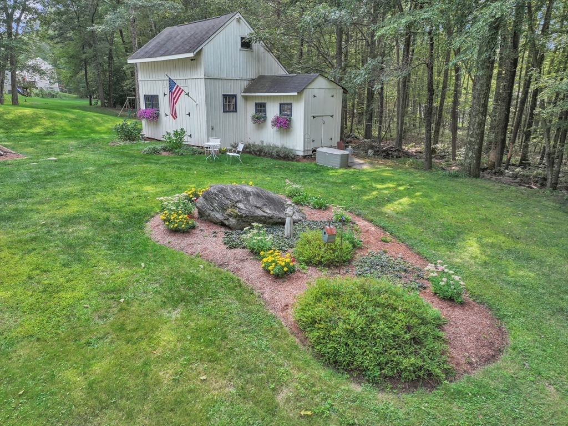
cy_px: 213
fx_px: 394
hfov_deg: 71.6
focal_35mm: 24
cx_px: 284
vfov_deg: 56.8
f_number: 2.8
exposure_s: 1/20
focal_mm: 12.29
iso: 110
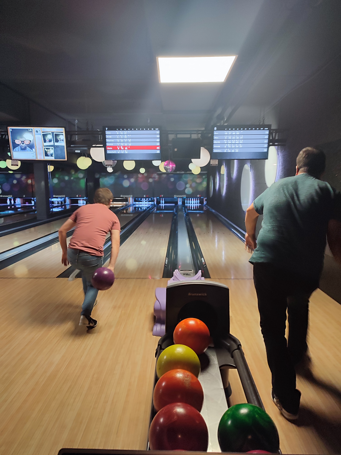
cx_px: 170
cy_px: 228
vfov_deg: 69.4
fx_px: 328
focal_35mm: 25
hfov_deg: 54.9
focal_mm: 6.04
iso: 195
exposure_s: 1/33
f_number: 1.9
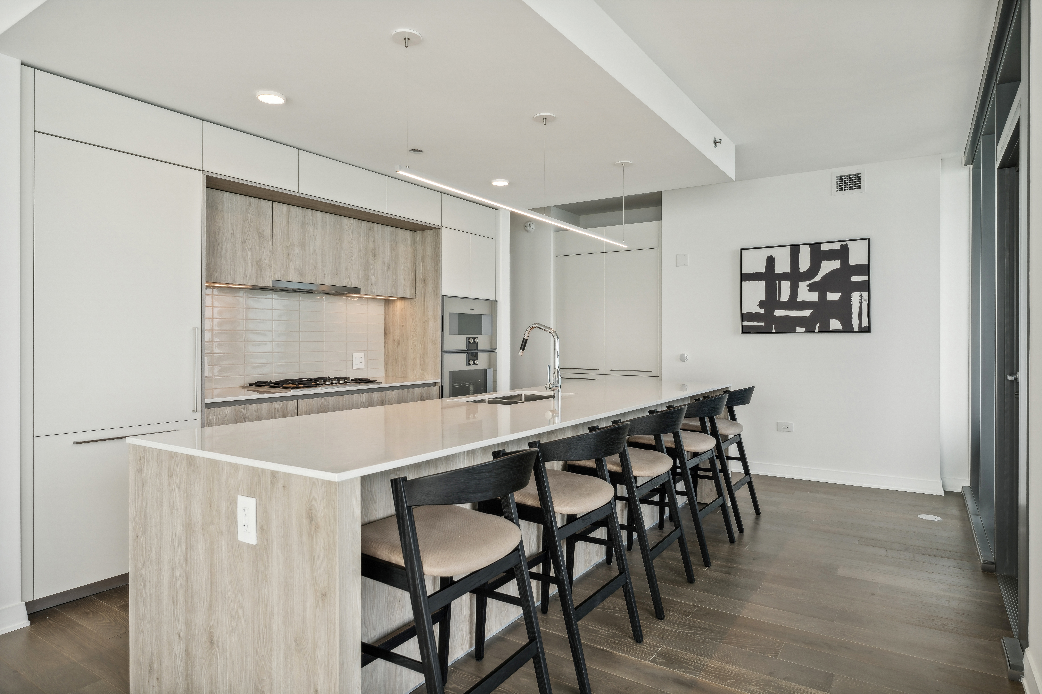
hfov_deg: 81.2
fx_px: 608
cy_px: 347
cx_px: 521
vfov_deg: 59.5
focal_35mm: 21
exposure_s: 1/100
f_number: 7.1
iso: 320
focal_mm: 21
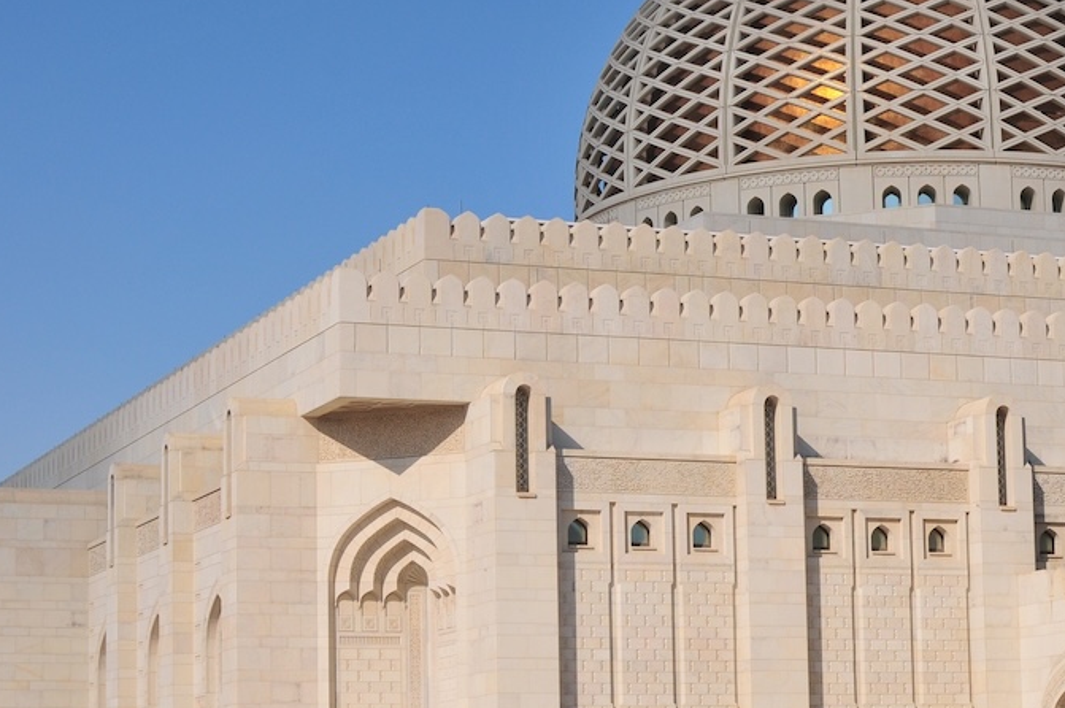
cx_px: 652
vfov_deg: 14.5
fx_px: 2775
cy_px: 421
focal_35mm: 94
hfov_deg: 21.7
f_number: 6.3
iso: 200
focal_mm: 35
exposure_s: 1/1250
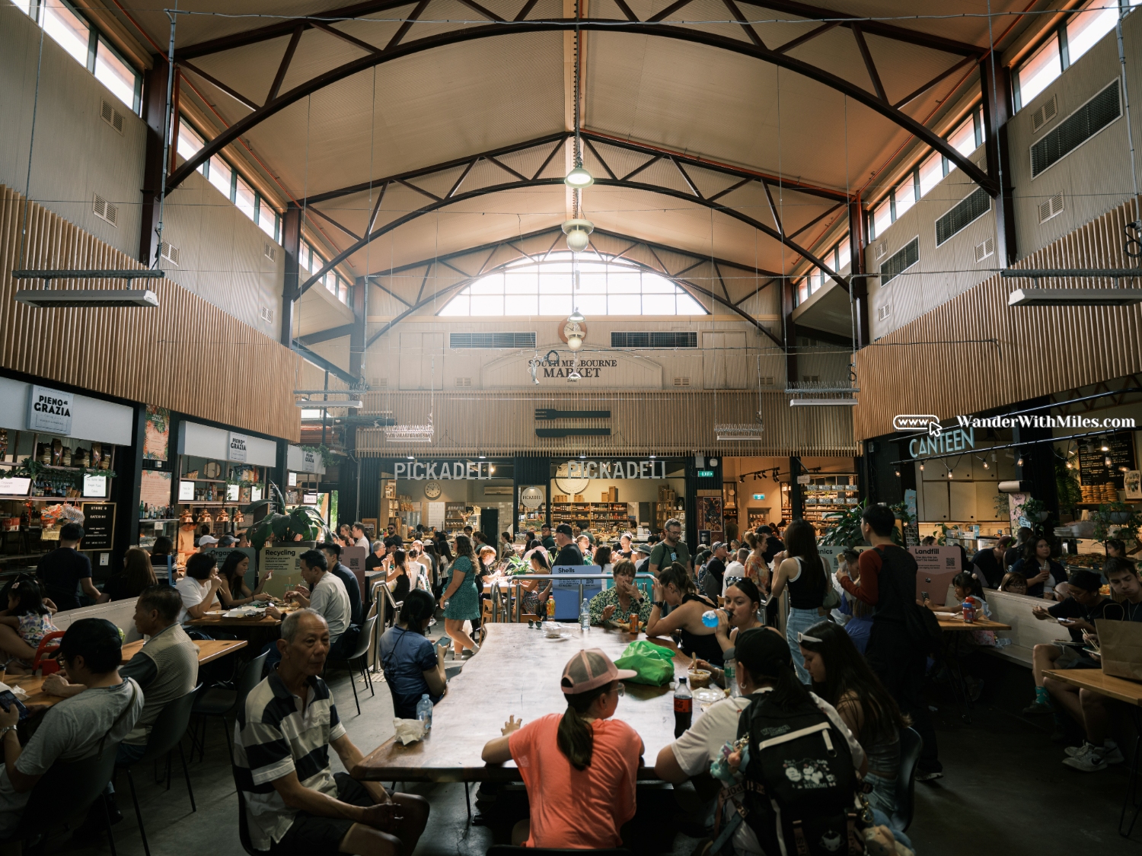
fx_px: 693
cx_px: 571
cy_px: 428
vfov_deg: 63.4
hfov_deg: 79.0
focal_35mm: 21
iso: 800
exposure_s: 1/120
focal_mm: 26.3
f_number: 4
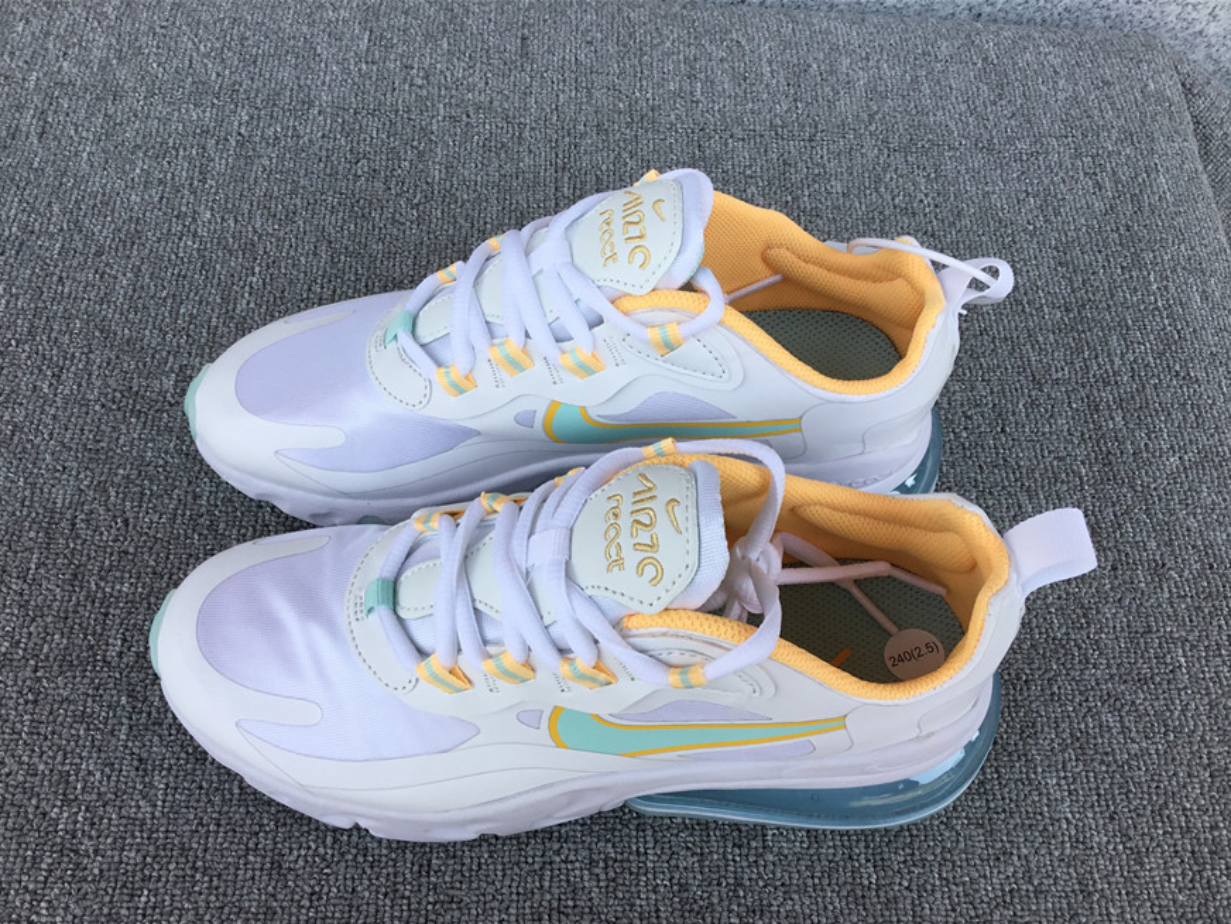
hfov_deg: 56.8
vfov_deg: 44.2
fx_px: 1138
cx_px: 618
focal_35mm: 32
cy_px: 475
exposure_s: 1/438
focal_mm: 3.3
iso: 25
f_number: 2.4
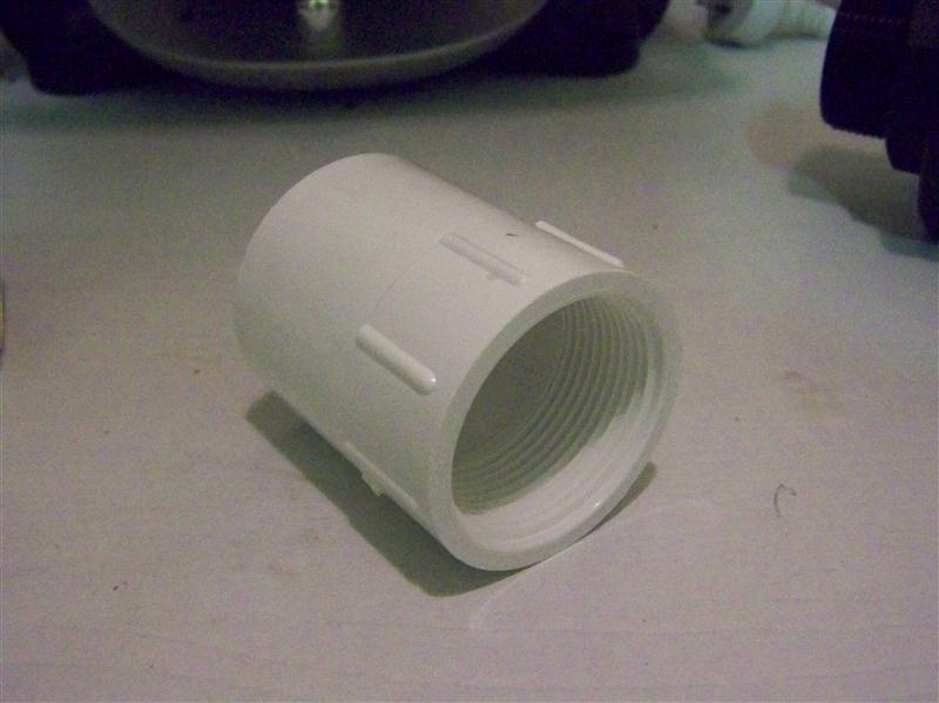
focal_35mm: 38
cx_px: 470
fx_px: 1030
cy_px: 352
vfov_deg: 37.7
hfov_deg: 49.0
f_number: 2.8
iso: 1600
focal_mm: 6.3
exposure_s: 1/60
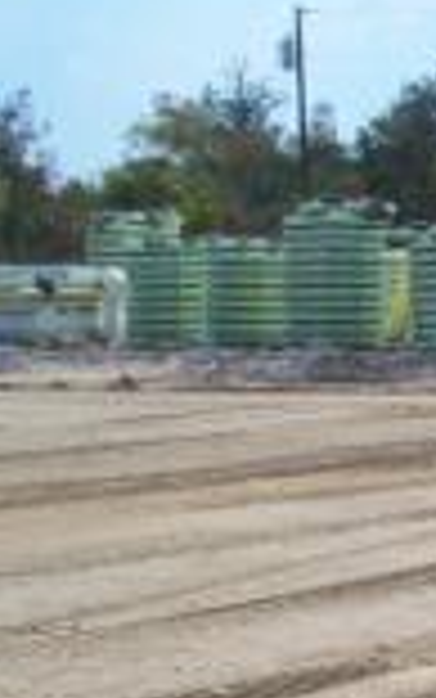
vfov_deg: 18.4
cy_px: 477
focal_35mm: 113
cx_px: 966
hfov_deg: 10.4
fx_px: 2146
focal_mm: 7.8
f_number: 4
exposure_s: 1/800
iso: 64
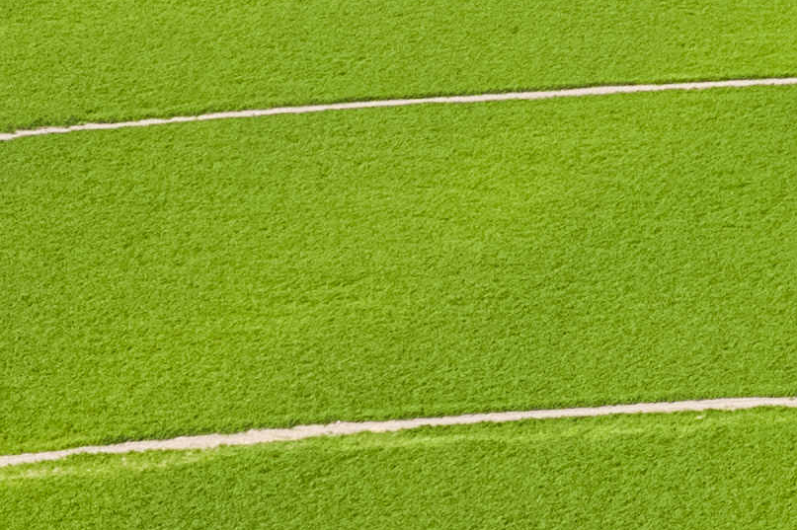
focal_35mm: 149
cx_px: 1497
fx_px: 3297
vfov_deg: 9.0
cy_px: -275
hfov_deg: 12.4
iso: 120
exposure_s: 1/2500
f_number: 2.8
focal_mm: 8.38
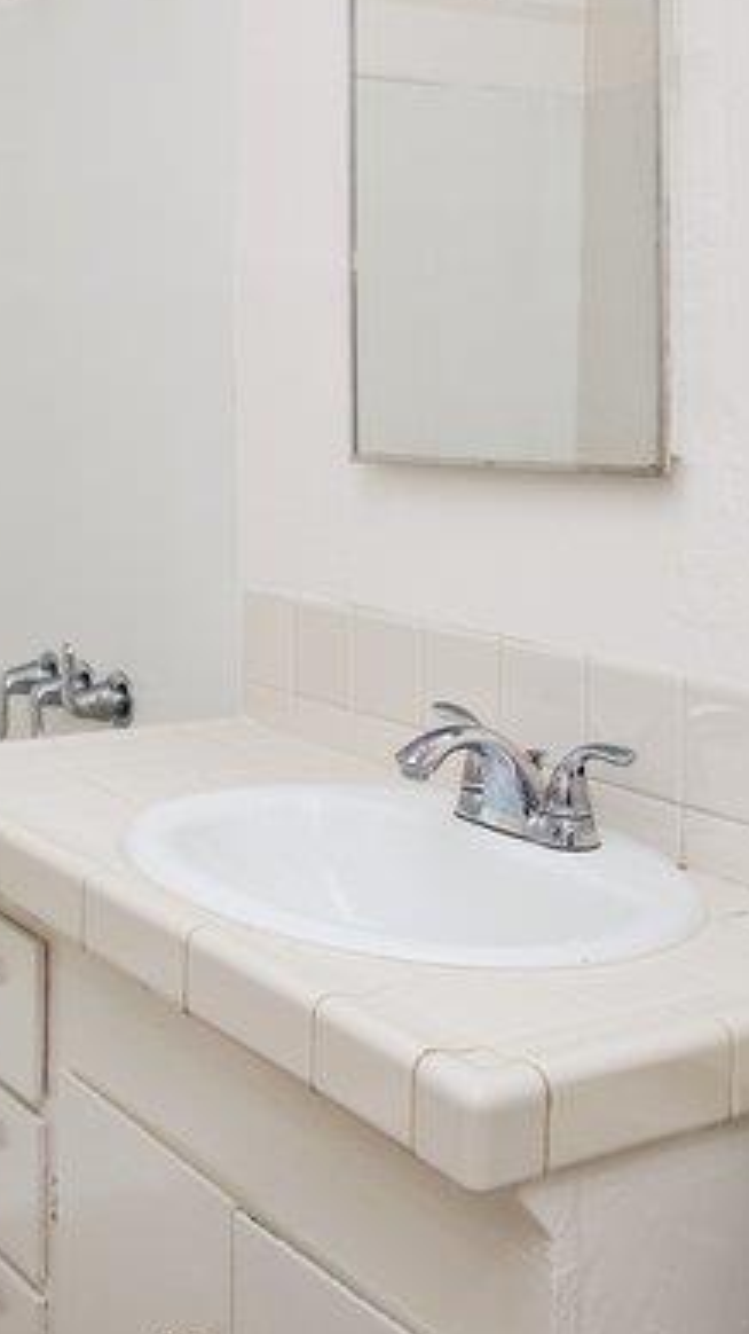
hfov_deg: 24.6
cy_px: 376
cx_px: 55
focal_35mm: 47
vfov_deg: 42.7
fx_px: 1661
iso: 400
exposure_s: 1/30
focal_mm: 17
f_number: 9
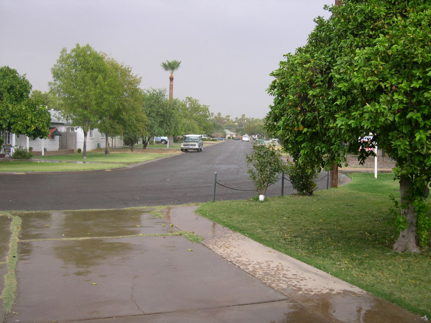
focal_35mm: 38
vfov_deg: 37.7
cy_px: 162
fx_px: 473
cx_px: 216
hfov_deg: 49.0
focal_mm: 8
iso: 100
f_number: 2.8
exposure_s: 1/91
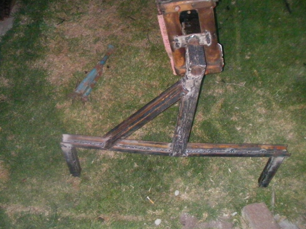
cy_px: 106
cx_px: 155
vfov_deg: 34.3
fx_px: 371
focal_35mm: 42
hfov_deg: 44.8
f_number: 3.5
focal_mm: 6.3
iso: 800
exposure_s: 1/30
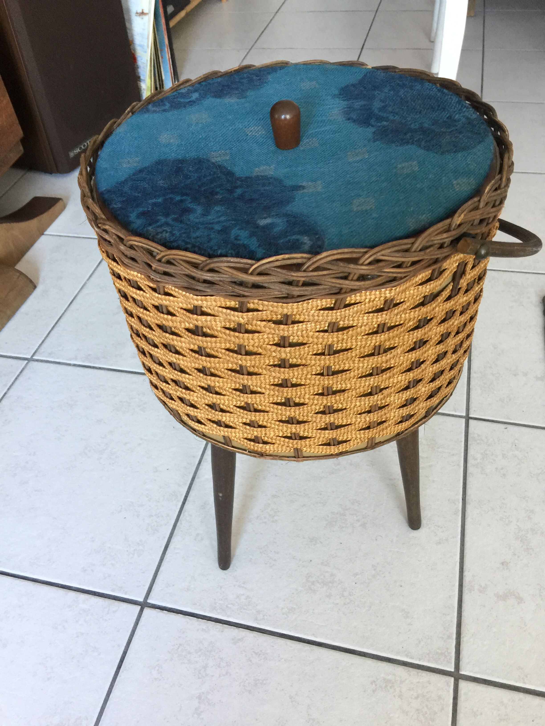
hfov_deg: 48.2
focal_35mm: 29
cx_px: 272
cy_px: 363
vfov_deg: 61.7
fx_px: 609
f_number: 2.2
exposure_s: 1/17
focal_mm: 4.15
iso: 64
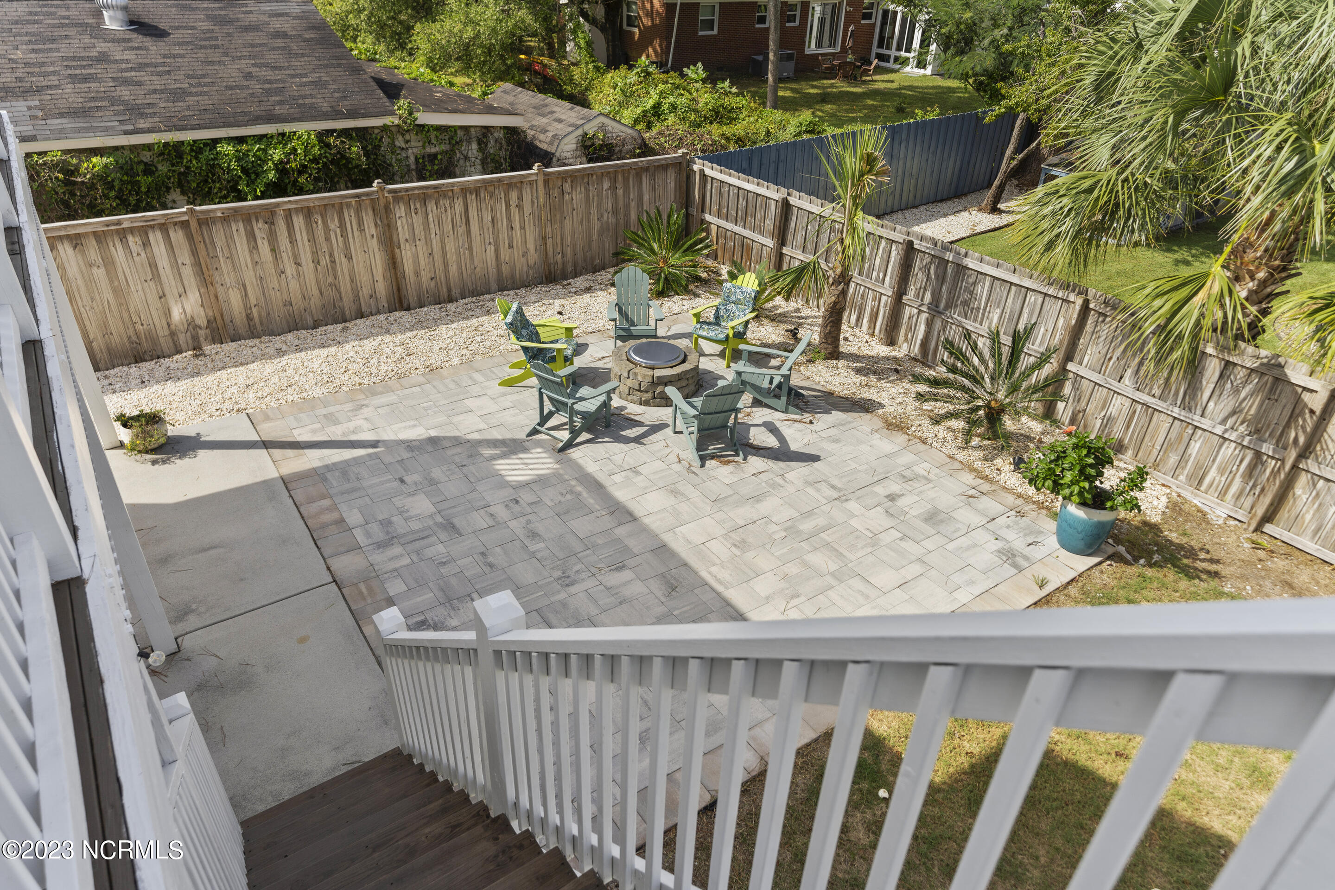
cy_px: 445
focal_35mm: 22
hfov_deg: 78.6
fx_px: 816
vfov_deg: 57.2
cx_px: 668
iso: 100
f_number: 4
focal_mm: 22
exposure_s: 1/500
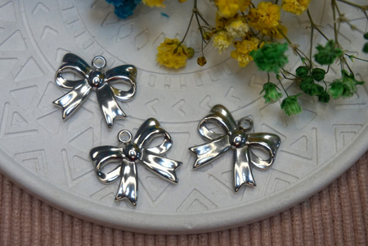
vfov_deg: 21.6
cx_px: 184
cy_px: 123
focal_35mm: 63
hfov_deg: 31.9
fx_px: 644
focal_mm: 42
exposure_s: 1/80
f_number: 5.6
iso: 500
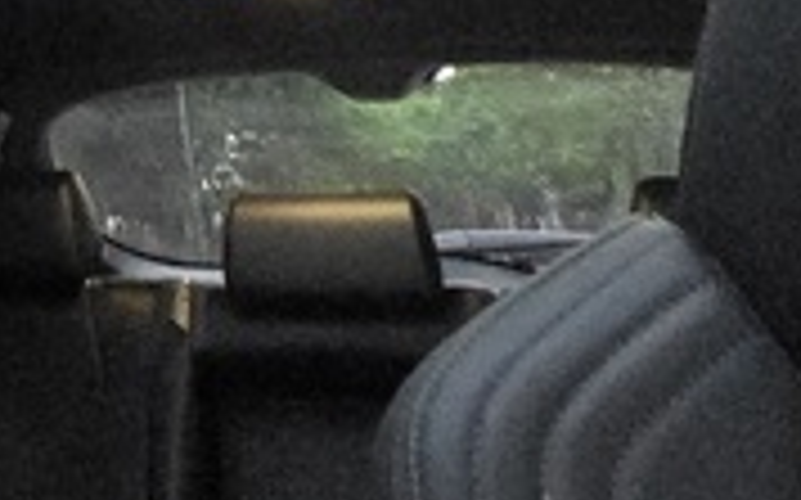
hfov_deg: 26.3
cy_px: -279
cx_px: -324
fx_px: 1353
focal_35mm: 62
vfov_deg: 18.3
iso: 1000
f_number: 2.2
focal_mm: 1.7
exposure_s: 1/50
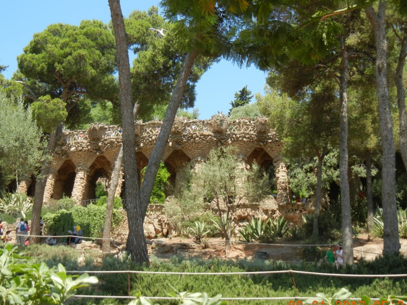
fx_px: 564
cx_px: 192
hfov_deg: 39.6
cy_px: 158
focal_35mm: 48
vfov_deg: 30.3
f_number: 3.7
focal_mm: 7.1
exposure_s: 1/584
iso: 160
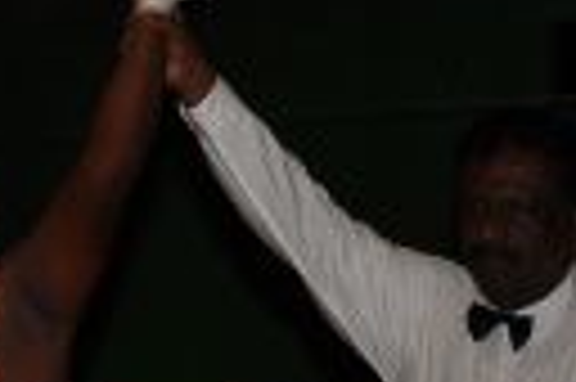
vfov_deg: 4.8
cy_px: 629
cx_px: 418
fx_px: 4490
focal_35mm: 281
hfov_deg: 7.3
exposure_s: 1/90
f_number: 5.6
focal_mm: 40
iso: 200
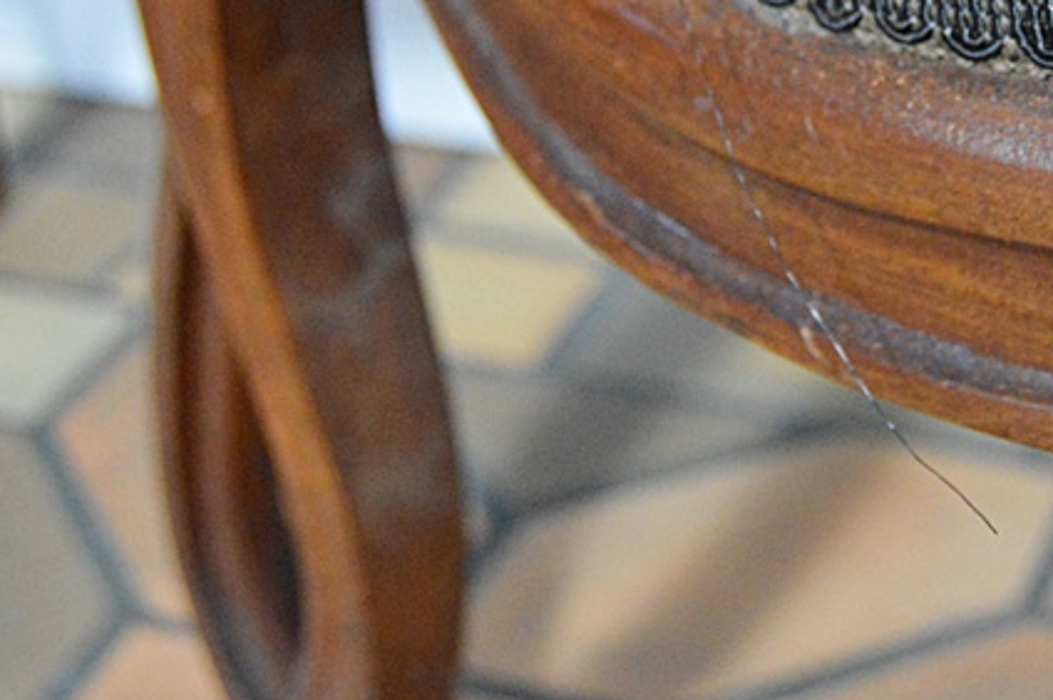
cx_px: 815
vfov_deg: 13.5
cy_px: -96
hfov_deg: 20.4
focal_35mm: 99
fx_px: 2893
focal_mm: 28
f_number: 4
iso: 3200
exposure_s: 1/60
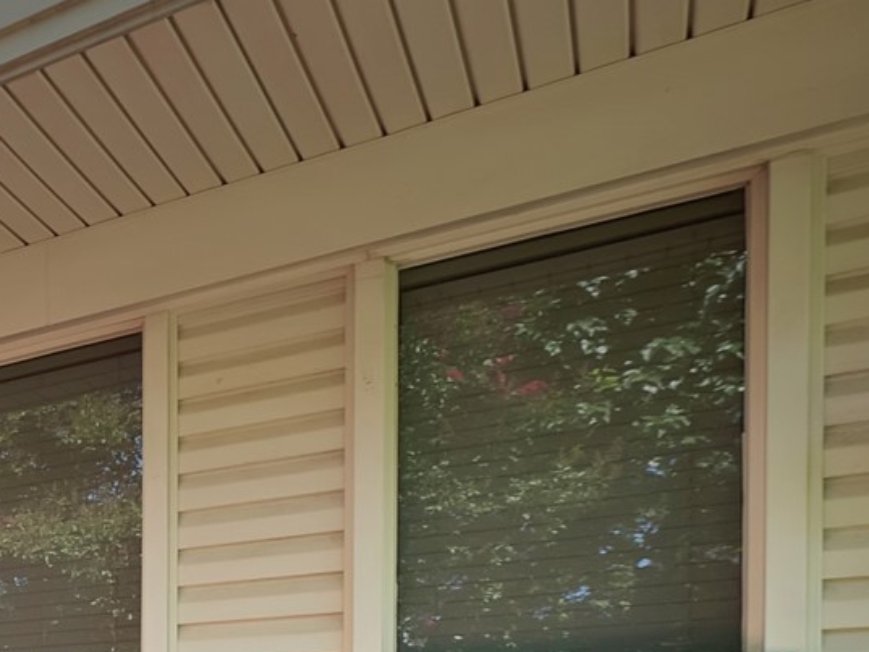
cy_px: 794
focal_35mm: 43
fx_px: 1080
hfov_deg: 23.9
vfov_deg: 28.9
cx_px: -631
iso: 640
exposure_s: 1/60
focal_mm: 12
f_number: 9
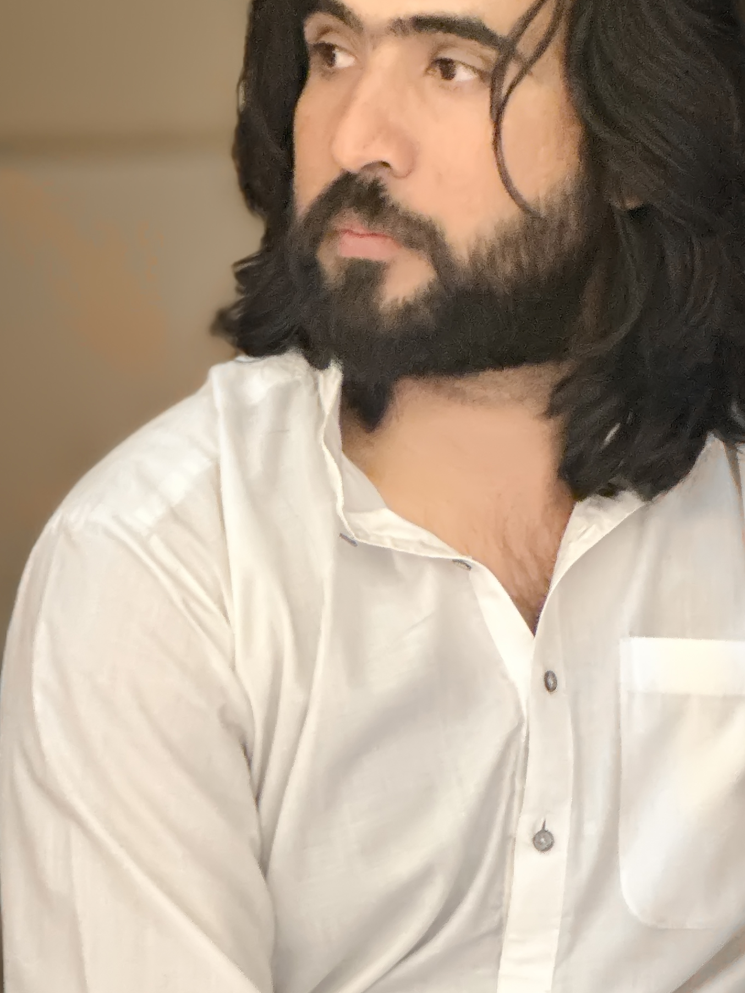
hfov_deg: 8.6
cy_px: 873
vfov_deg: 11.4
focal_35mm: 172
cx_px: 681
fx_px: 4935
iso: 400
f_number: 2.8
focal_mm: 9
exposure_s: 1/14
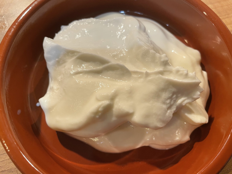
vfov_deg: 53.1
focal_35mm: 26
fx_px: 174
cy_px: 87
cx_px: 116
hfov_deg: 67.3
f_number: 1.6
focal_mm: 4.2
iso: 80
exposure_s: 1/50
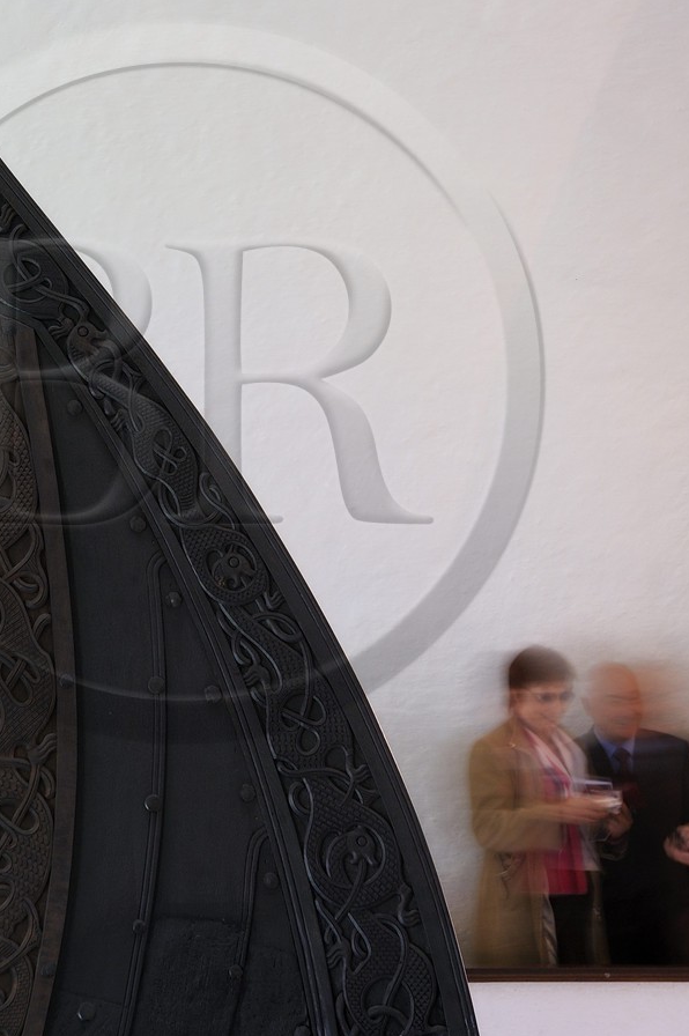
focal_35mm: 100
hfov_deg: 13.6
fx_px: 2875
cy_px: 383
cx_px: 183
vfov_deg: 20.4
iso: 200
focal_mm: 56
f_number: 5.6
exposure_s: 1.3
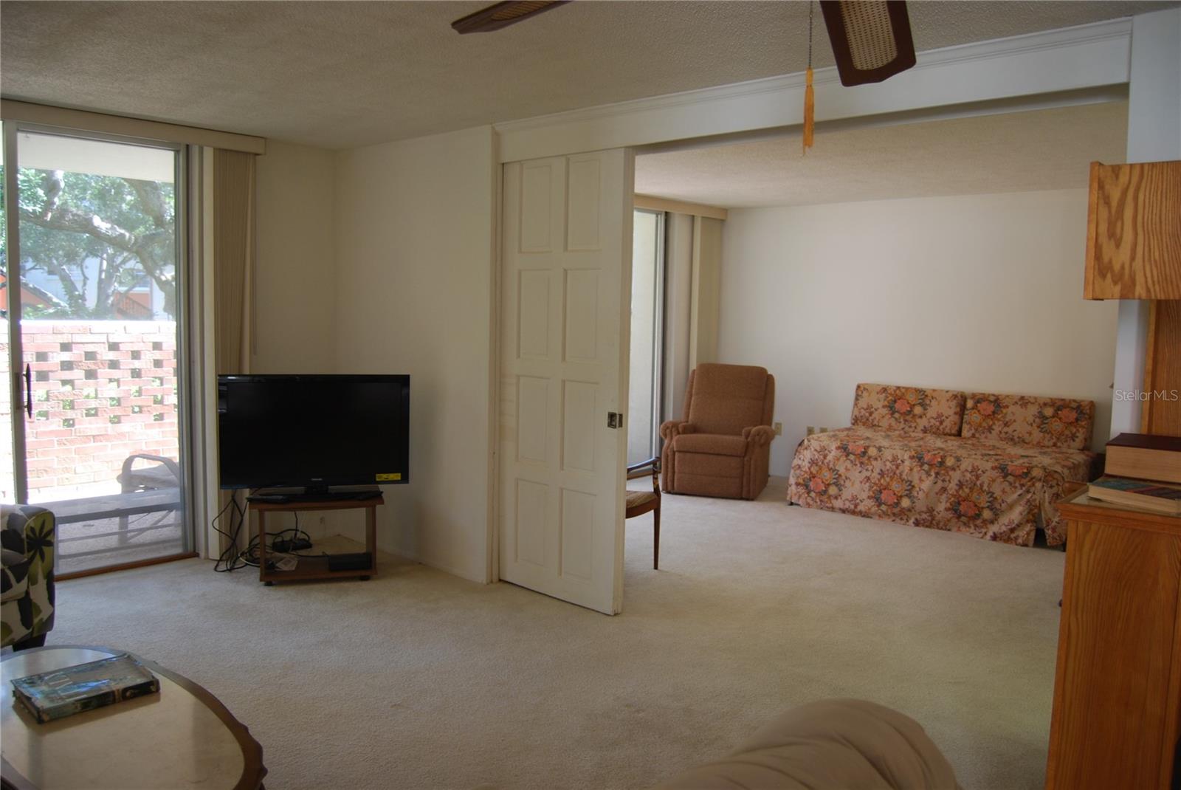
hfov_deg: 67.3
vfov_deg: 48.0
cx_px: 590
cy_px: 395
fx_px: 887
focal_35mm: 27
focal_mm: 18
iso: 200
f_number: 3.5
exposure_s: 1/30
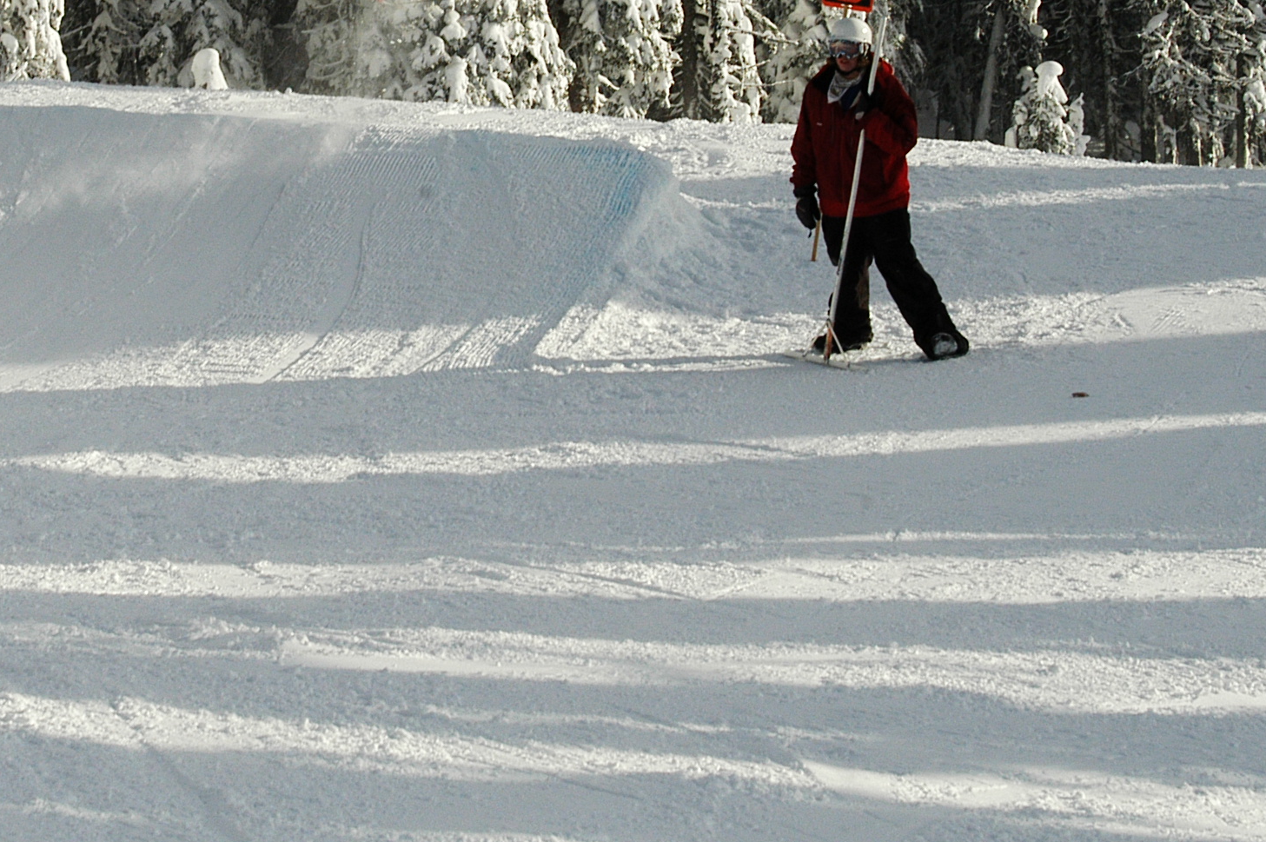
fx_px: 5657
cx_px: 351
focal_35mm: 161
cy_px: 111
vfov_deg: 8.5
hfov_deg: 12.7
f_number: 11
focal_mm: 52
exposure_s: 1/500
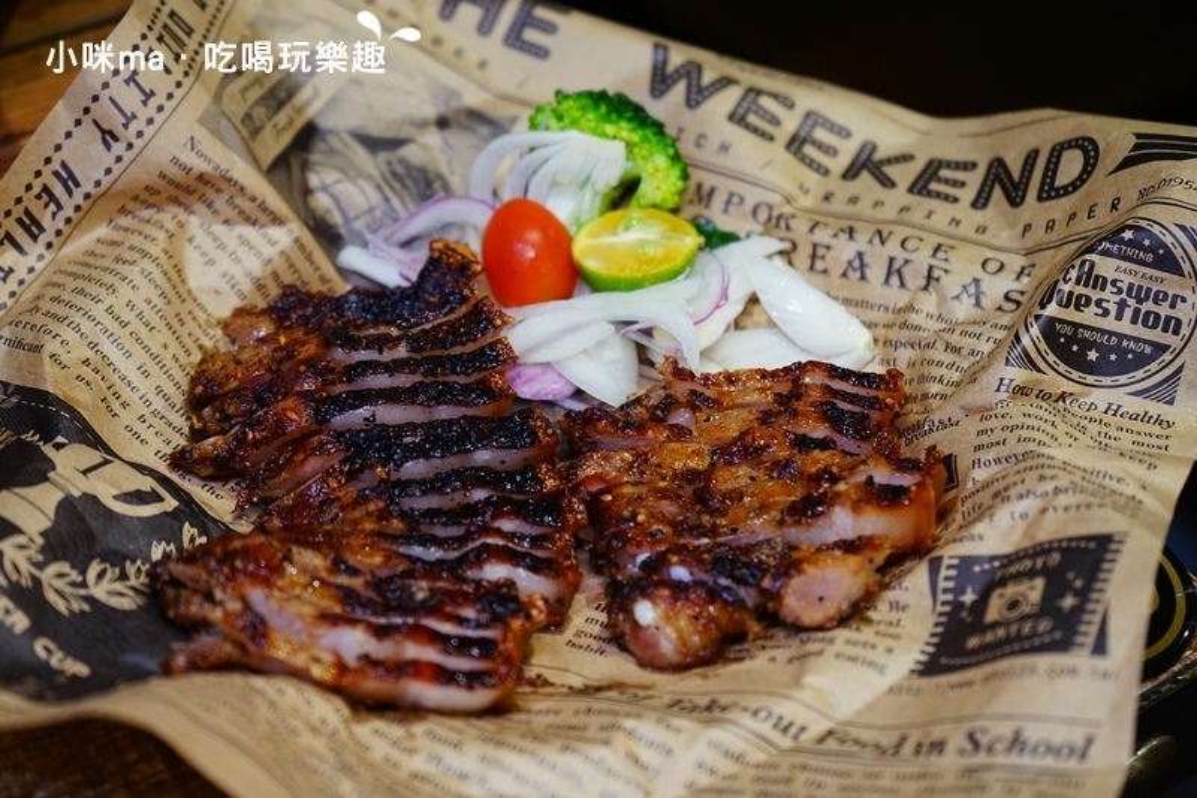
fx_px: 1762
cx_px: 598
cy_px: 399
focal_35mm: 53
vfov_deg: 25.5
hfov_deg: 37.5
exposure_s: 1/60
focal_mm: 53
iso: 800
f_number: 5
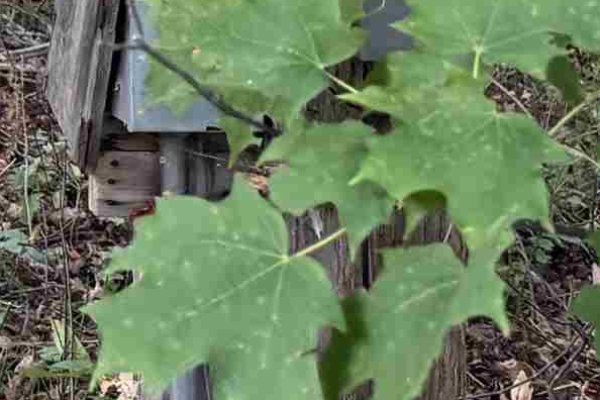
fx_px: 2150
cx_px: -486
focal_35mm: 129
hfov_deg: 14.1
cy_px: -592
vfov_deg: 9.4
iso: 200
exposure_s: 1/118
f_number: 1.78
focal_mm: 6.76
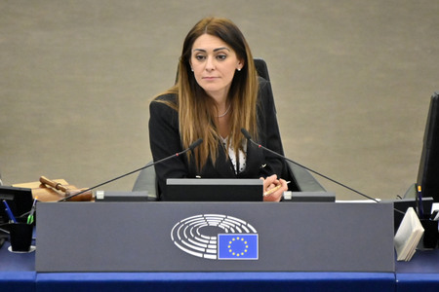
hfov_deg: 4.1
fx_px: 6097
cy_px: 146
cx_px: 220
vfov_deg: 2.7
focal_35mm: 500
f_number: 6.3
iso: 6400
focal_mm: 500
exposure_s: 1/400
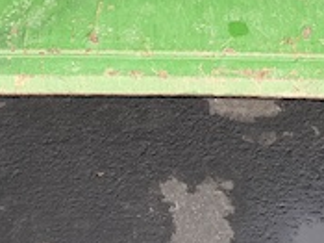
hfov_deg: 17.9
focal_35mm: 110
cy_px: -193
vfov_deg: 12.3
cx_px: 174
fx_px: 1029
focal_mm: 6.76
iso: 100
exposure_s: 1/878
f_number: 1.78
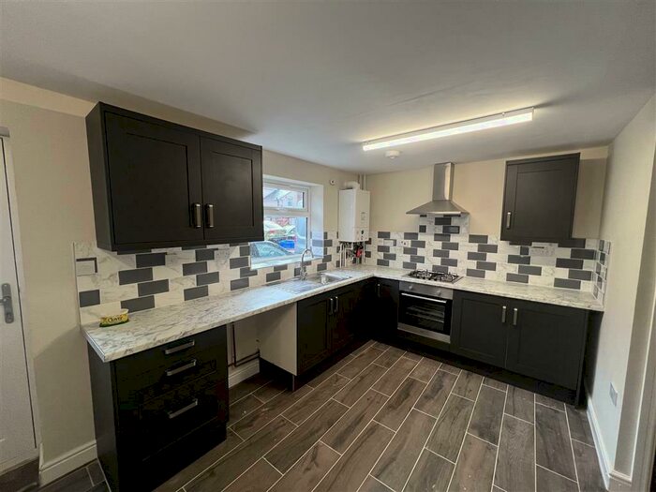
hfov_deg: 106.2
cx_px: 328
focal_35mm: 13
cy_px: 246
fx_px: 246
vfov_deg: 89.9
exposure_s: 1/100
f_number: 1.8
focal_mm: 1.57
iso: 125
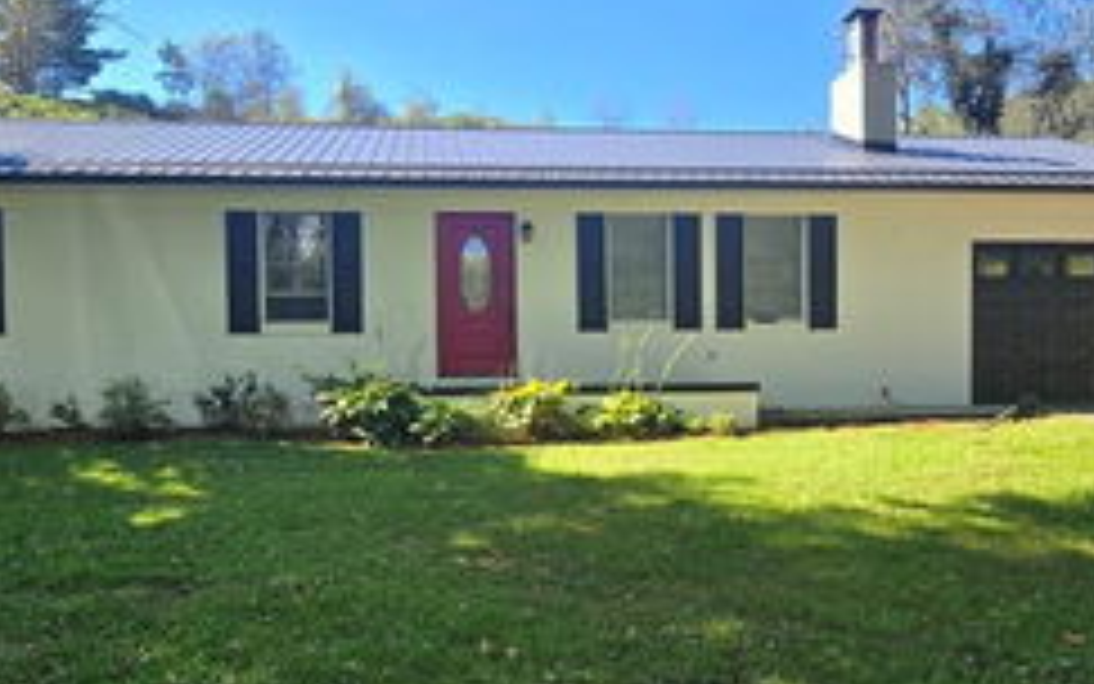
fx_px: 865
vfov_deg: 43.0
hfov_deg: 64.6
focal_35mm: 29
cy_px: 405
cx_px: 531
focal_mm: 2.2
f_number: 2.2
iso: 50
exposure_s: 1/790
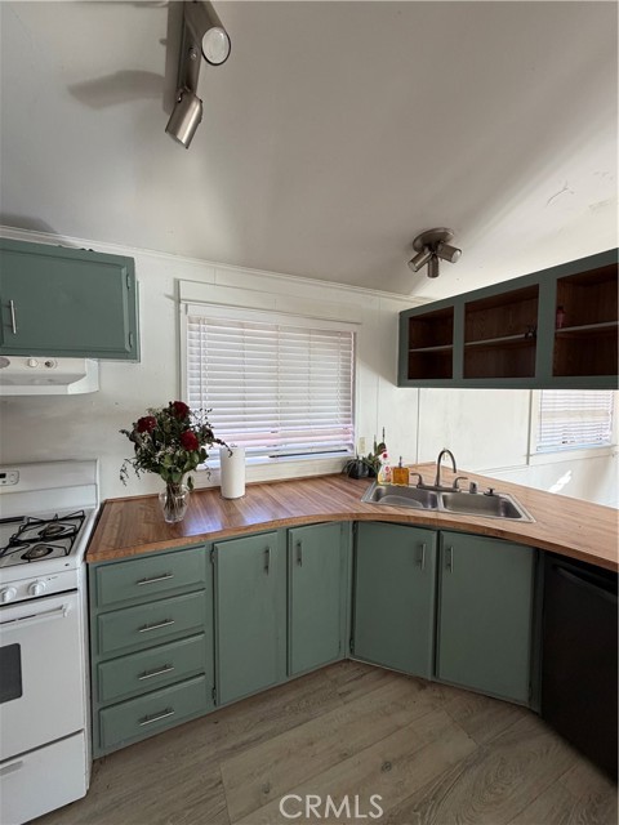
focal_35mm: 14
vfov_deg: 102.1
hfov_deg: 85.7
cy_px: 412
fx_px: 334
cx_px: 310
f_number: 2.2
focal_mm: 2.22
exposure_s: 1/121
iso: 200
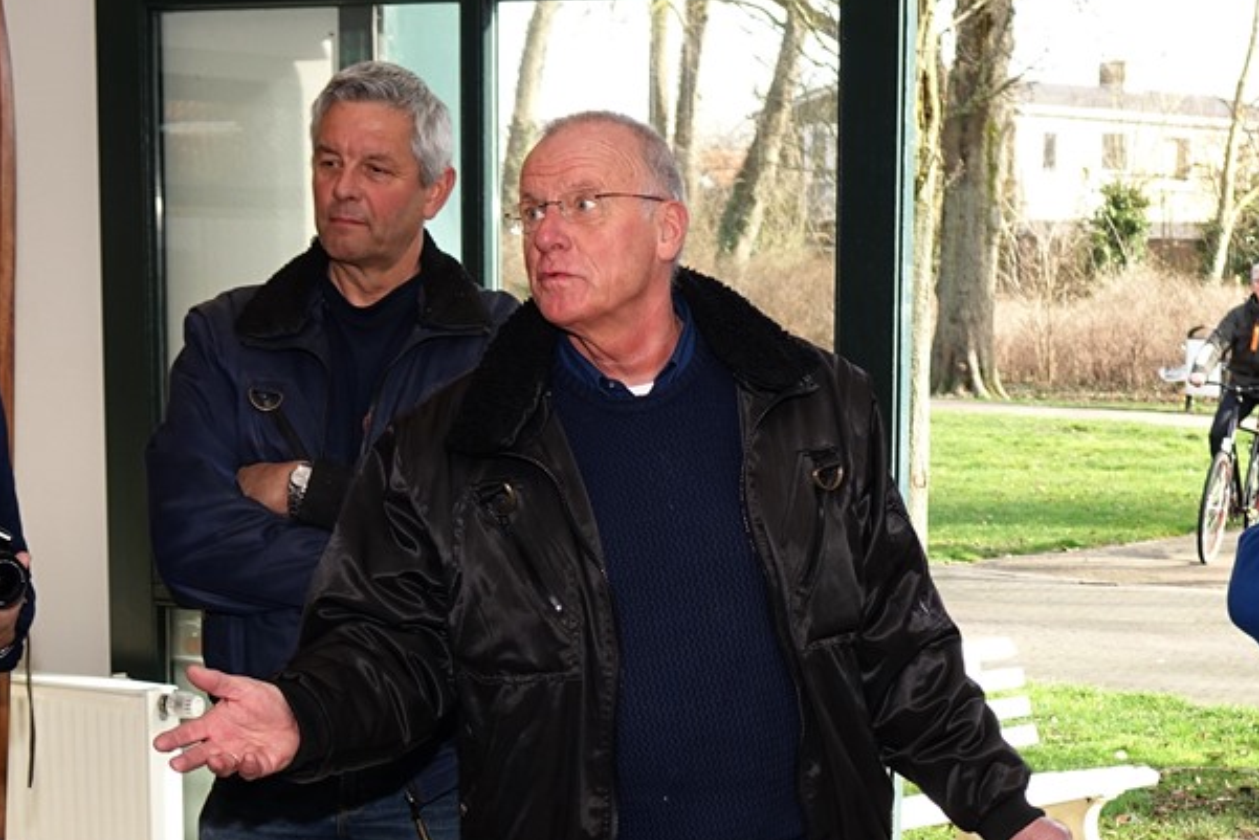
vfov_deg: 14.8
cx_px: 926
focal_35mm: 91
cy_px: 821
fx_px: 3183
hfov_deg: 22.2
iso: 125
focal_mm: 14.53
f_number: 2.8
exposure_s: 1/125
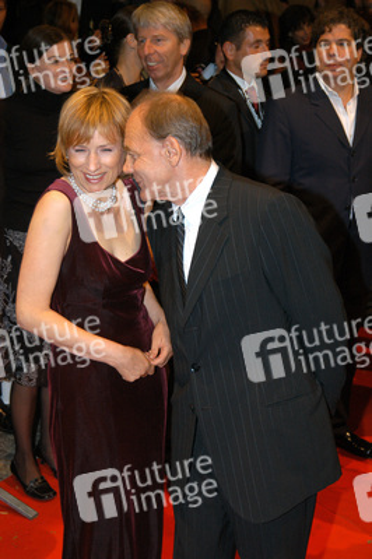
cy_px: 280
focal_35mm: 72
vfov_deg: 28.1
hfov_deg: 18.9
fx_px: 1118
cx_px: 186
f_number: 5
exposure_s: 1/125
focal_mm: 48
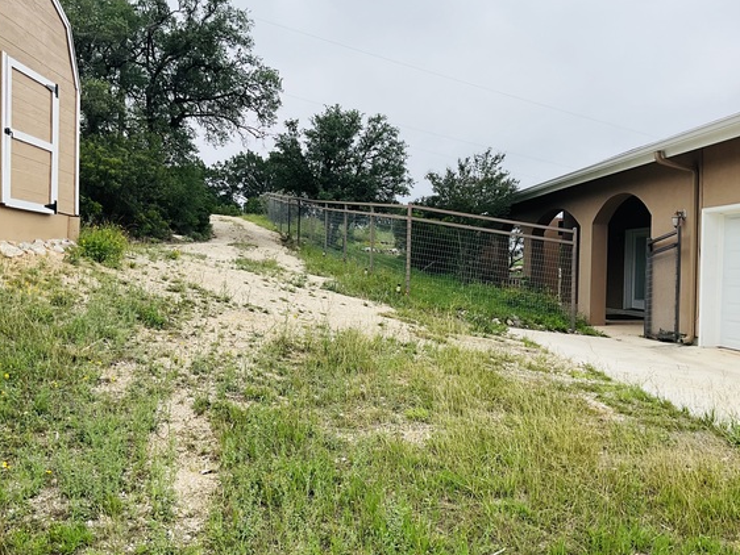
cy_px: 279
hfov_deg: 55.3
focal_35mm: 33
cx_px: 362
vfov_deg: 43.0
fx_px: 706
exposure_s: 1/883
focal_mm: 3
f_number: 1.8
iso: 25
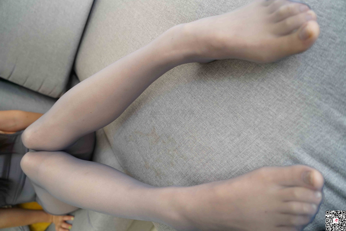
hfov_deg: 73.7
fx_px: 231
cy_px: 116
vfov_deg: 53.1
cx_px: 173
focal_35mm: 24
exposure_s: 1/160
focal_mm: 24
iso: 2500
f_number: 4
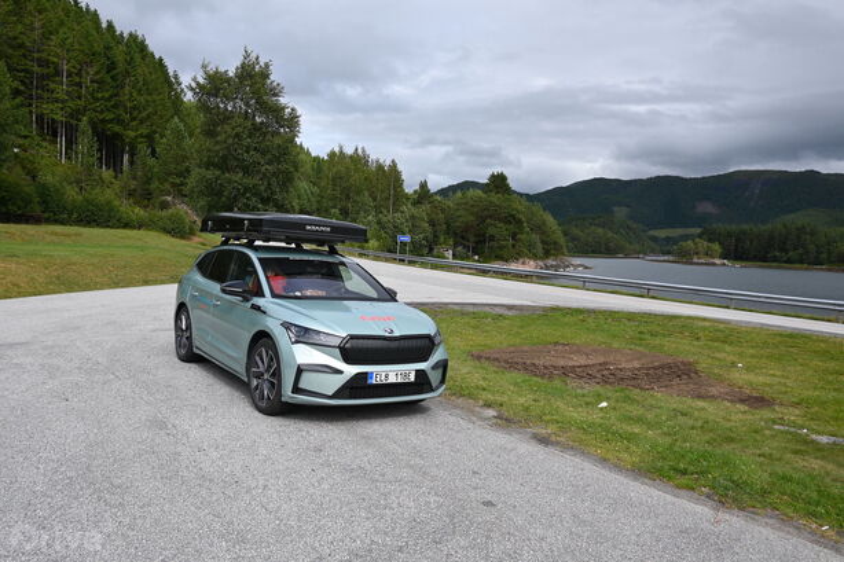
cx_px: 422
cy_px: 281
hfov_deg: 64.6
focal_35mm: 28
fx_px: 668
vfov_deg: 45.6
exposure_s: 1/400
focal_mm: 19
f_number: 7.1
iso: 100
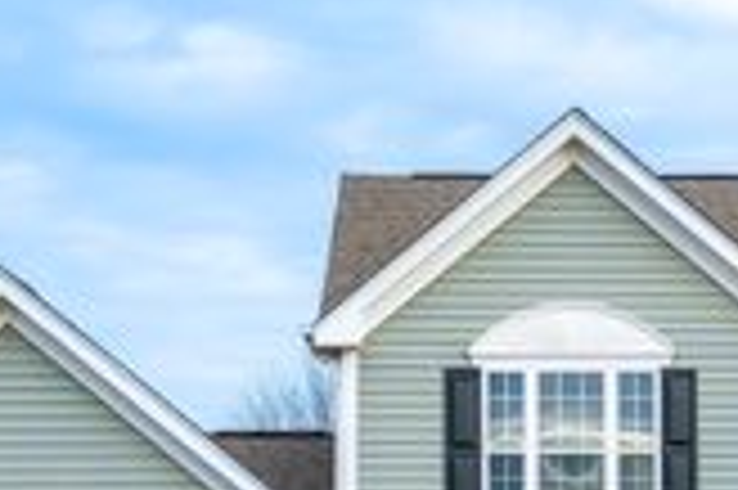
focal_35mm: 107
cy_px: 641
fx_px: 2191
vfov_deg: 12.4
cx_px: 572
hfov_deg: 19.0
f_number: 4.5
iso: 100
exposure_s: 1/80
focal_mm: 35
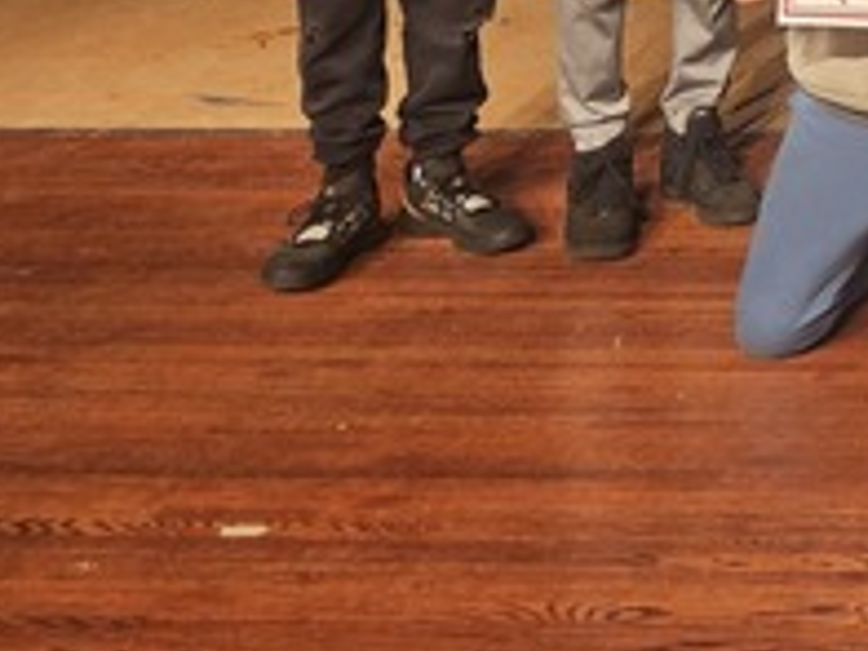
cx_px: 1599
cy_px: -430
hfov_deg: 16.9
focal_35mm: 94
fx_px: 2357
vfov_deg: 14.3
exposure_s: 1/59.4
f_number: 1.8
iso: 32
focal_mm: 5.4
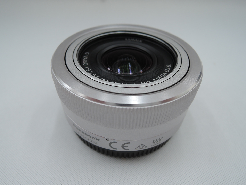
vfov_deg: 56.8
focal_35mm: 24
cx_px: 123
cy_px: 92
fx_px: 171
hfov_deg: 71.6
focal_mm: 5.1
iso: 80
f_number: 2.8
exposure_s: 1/50
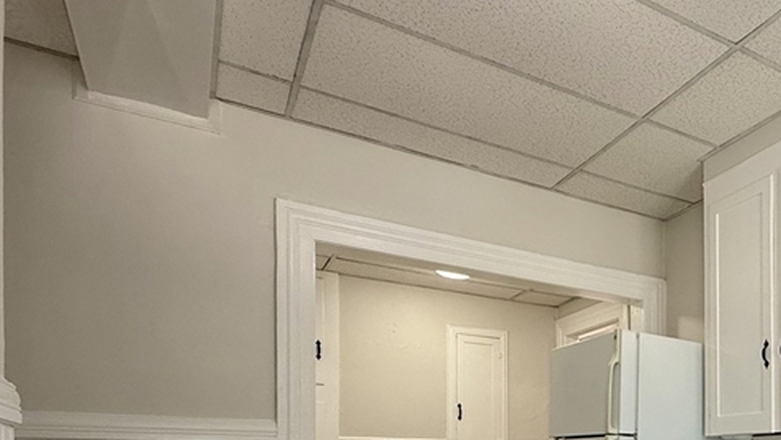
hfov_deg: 53.7
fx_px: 663
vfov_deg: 32.9
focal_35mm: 32
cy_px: 464
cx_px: 696
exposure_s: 1/120
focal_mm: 2.22
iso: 160
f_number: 2.2
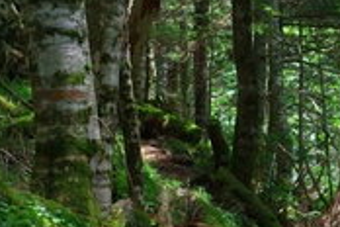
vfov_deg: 9.1
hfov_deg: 13.5
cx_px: 387
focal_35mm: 149
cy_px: 256
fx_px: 1407
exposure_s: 1/80
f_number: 6.3
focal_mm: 35
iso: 400
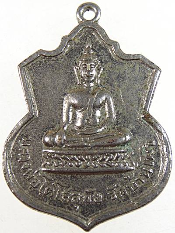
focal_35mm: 42
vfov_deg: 44.8
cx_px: 88
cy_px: 116
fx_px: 283
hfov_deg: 34.3
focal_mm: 7.6
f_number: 3.3
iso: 100
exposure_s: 1/30
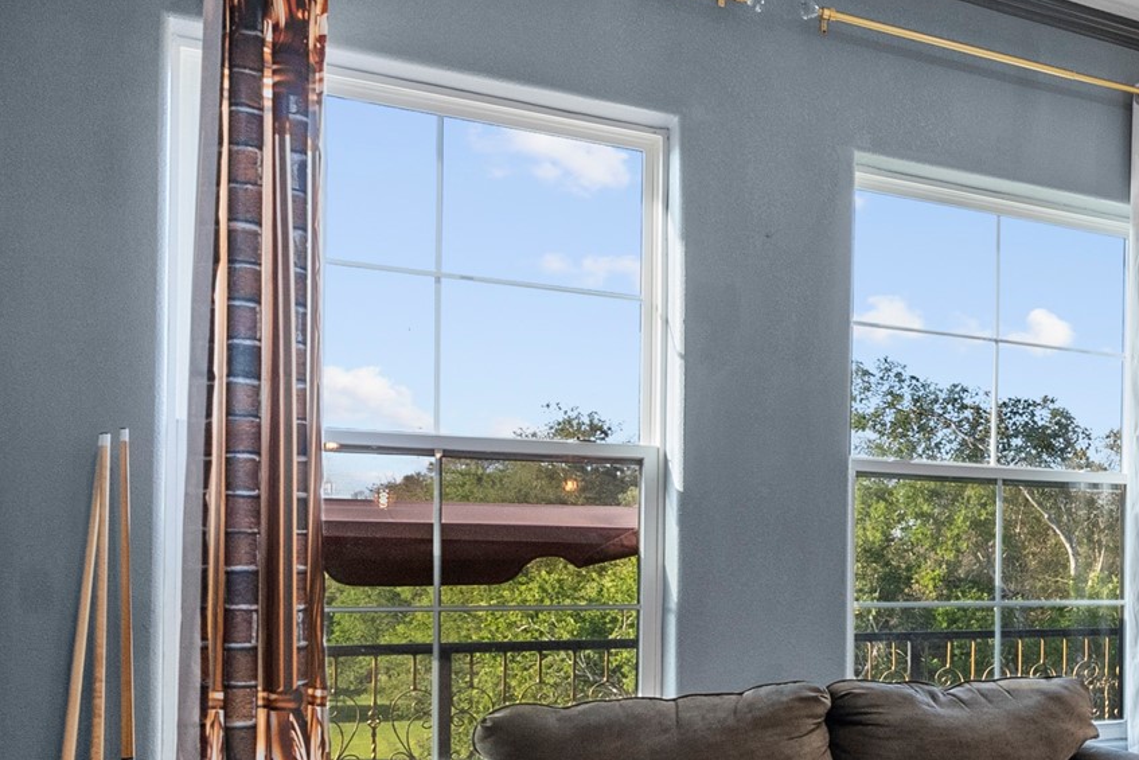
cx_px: 1395
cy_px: 574
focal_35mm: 41
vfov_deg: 32.0
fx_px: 1297
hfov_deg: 35.9
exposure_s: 1/30
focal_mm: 16
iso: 2000
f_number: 9
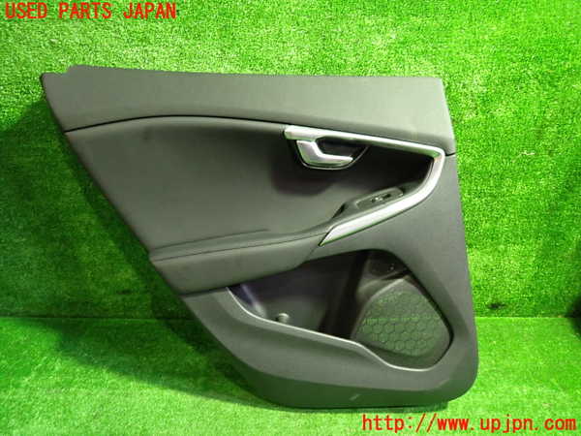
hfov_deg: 69.4
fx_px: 420
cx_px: 290
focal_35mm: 25
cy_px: 218
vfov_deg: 54.9
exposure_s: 1/30
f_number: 2
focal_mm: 4.5
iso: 640
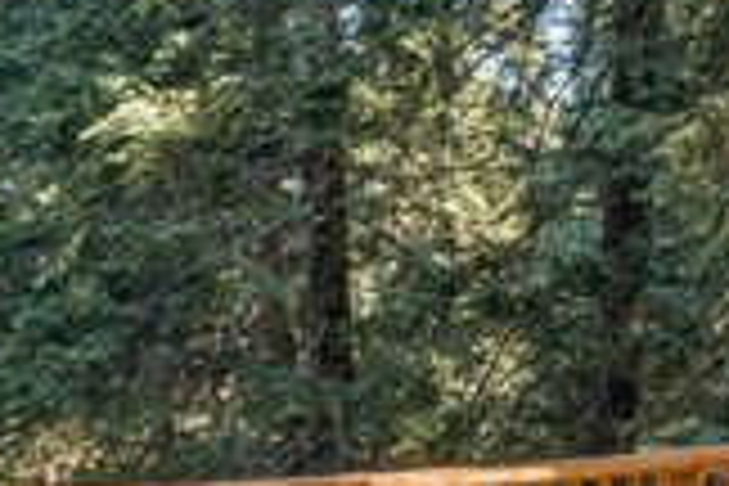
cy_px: 315
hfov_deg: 25.4
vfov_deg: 17.1
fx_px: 1616
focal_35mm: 80
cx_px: 360
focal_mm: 20.2
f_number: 22
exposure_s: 1/6
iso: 100
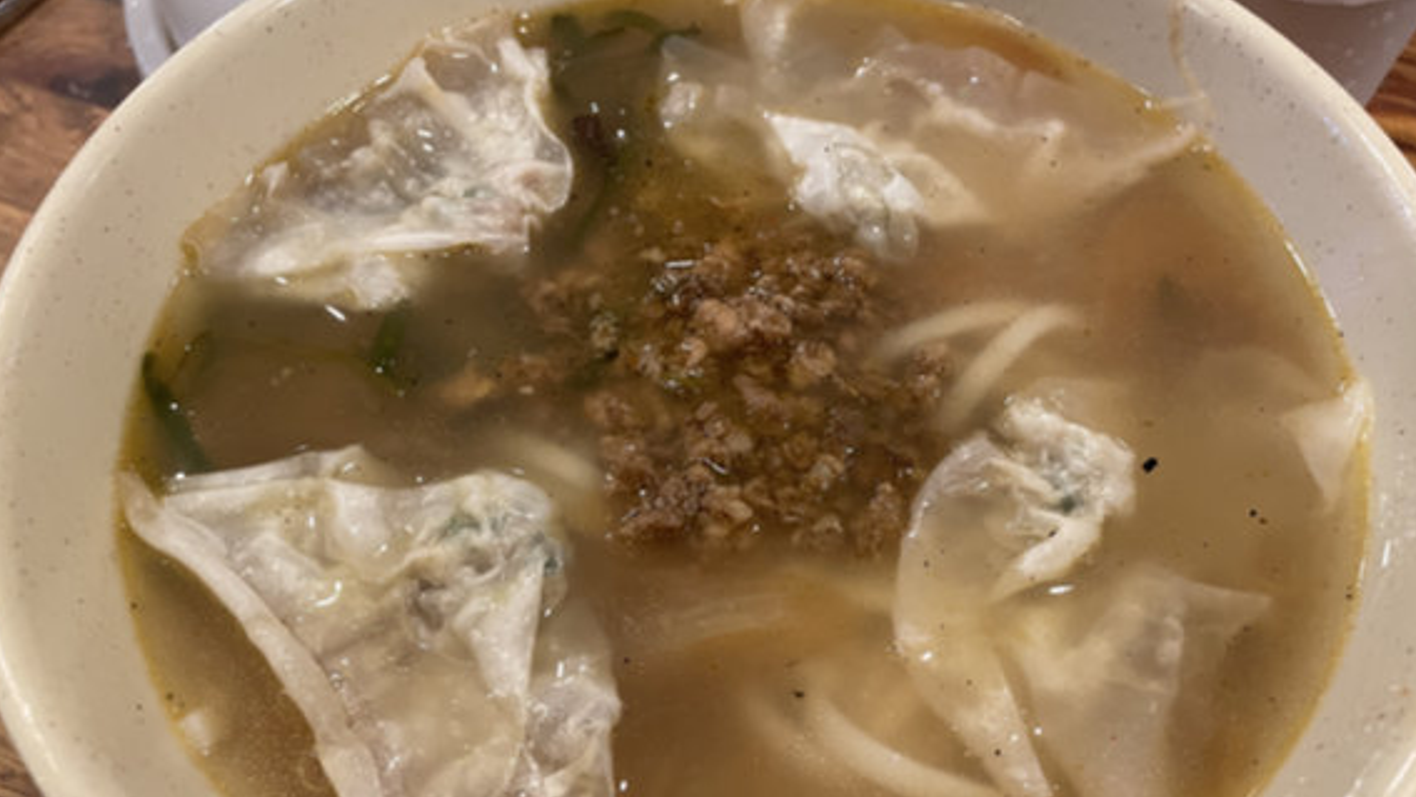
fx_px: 1126
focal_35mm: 30
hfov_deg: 64.3
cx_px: 714
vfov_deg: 38.7
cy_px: 500
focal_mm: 4.2
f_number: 1.6
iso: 320
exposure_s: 1/60
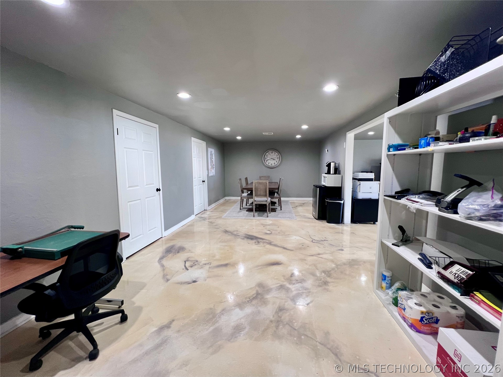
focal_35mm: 13
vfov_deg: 89.9
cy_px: 188
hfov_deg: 106.2
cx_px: 252
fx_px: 189
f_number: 1.8
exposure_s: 1/60
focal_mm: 1.57
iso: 125
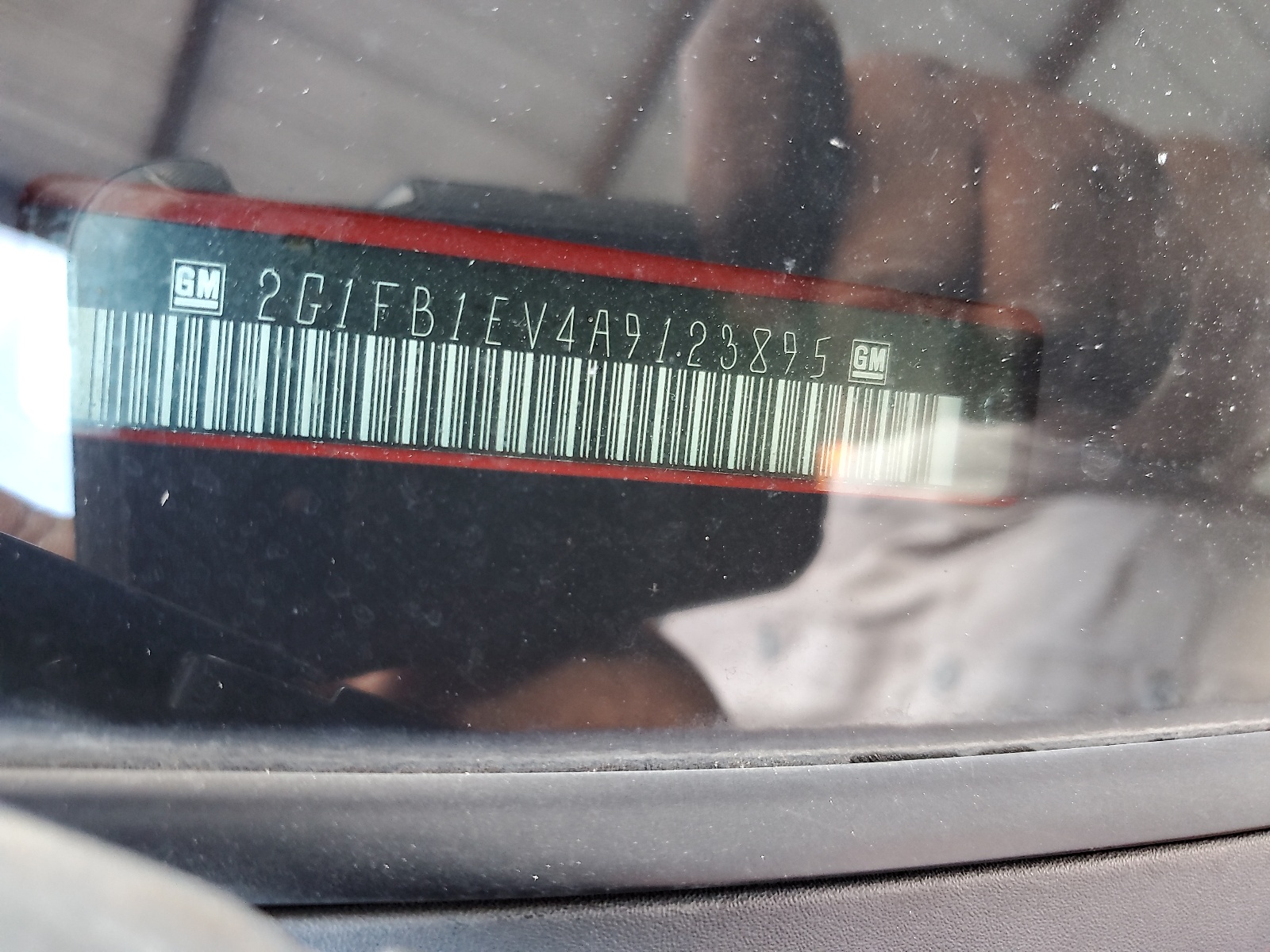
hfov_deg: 67.3
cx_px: 635
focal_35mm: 26
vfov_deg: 53.1
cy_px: 476
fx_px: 954
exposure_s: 1/60.2
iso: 295
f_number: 1.5
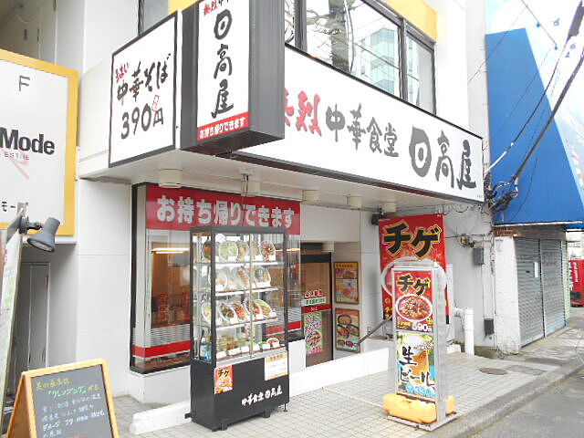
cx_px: 292
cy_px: 219
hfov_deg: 67.3
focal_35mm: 26
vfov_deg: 53.1
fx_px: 439
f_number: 3.2
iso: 200
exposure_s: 1/250
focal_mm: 4.6
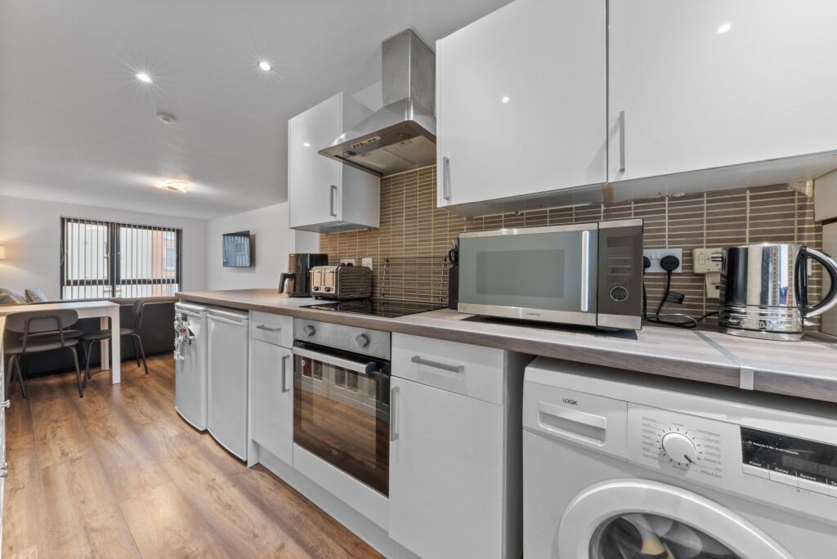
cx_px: 418
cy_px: 280
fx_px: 279
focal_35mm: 12
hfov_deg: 112.6
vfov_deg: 90.1
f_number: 22
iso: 640
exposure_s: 10
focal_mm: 12
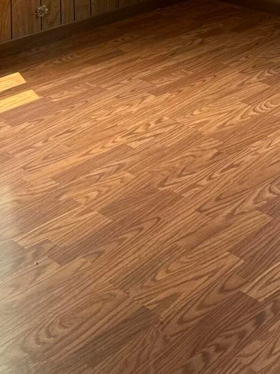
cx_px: 142
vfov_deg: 24.8
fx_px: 755
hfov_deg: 21.0
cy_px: -87
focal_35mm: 70
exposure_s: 1/350
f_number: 1.78
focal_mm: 6.76
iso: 100
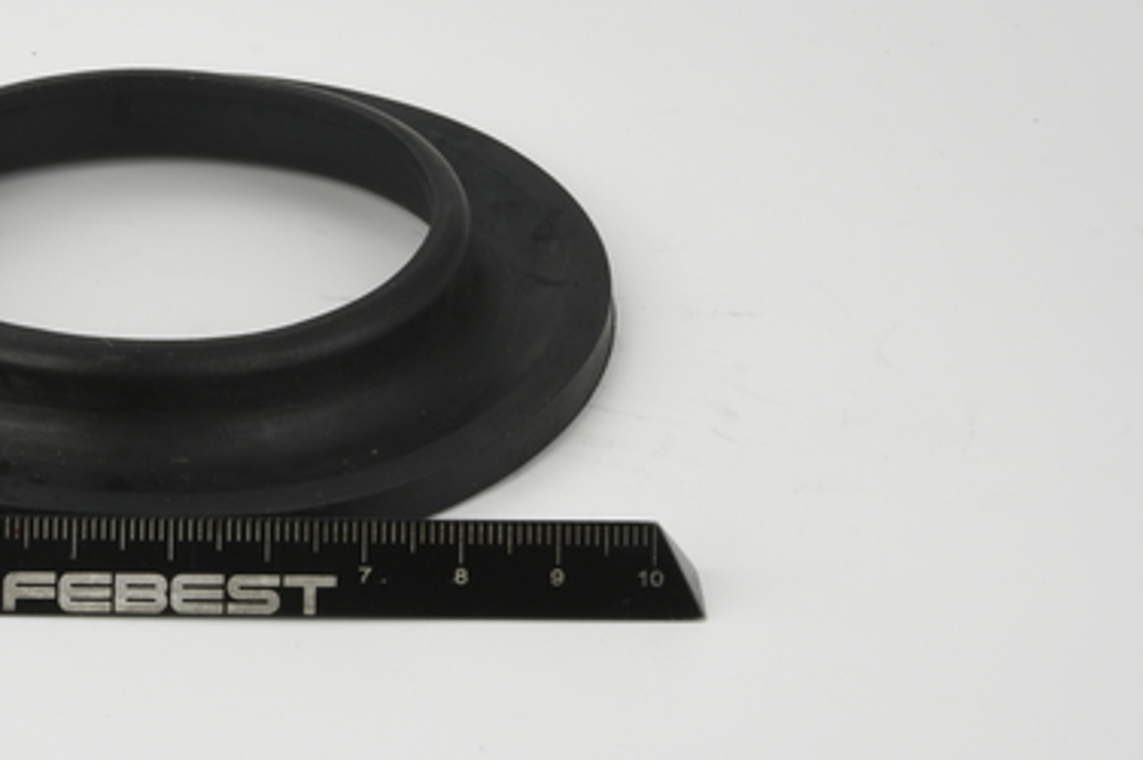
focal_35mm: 115
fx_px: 3648
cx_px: 140
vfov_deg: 11.9
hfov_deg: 17.6
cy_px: 213
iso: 100
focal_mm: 60
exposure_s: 1/3
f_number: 32
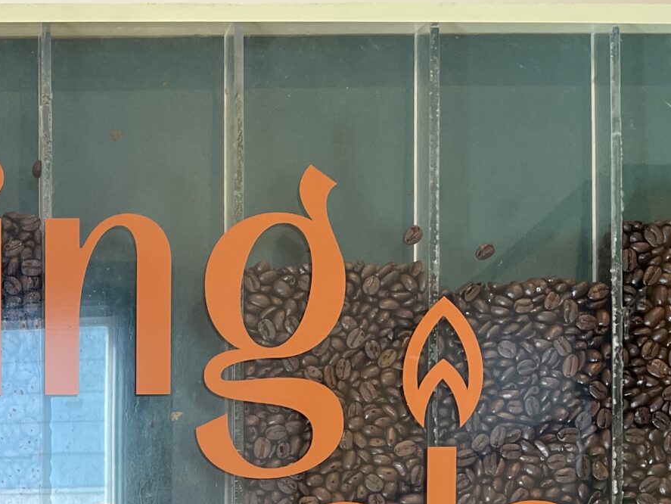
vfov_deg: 17.9
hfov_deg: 24.2
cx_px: -78
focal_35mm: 75
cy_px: 711
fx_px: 1454
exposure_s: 1/120
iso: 100
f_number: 1.6
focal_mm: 4.2
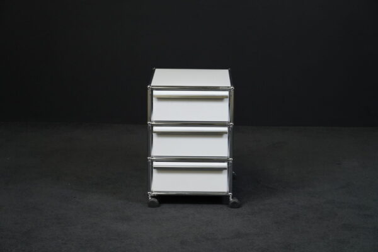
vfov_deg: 15.5
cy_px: 126
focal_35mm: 88
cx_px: 189
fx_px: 924
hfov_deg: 23.1
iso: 5000
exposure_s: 1/320
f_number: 7.1
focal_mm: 88
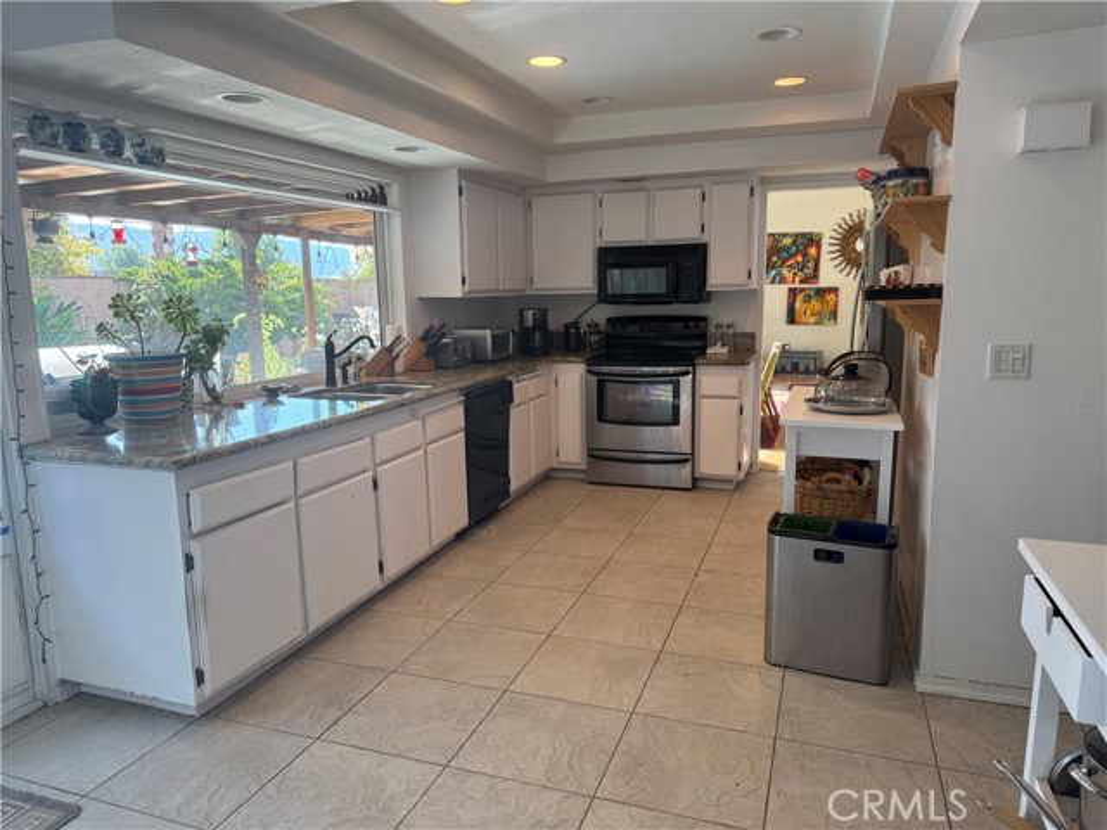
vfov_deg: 56.8
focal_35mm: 24
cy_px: 415
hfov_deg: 71.6
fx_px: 768
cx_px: 554
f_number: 1.78
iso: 100
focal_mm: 6.76
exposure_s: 1/142
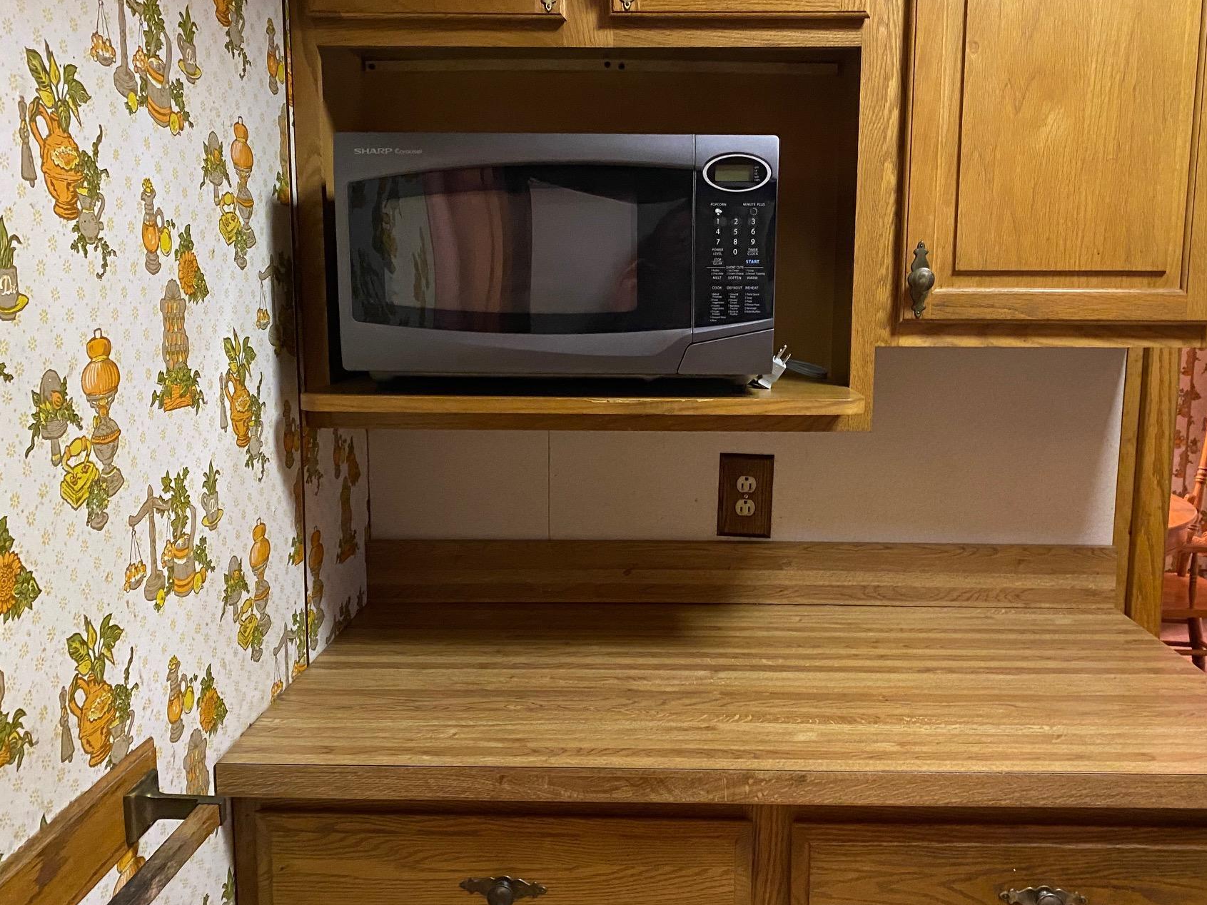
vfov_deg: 45.4
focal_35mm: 31
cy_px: 457
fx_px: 1081
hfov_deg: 58.3
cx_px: 650
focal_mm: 4.25
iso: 640
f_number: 1.8
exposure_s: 1/30
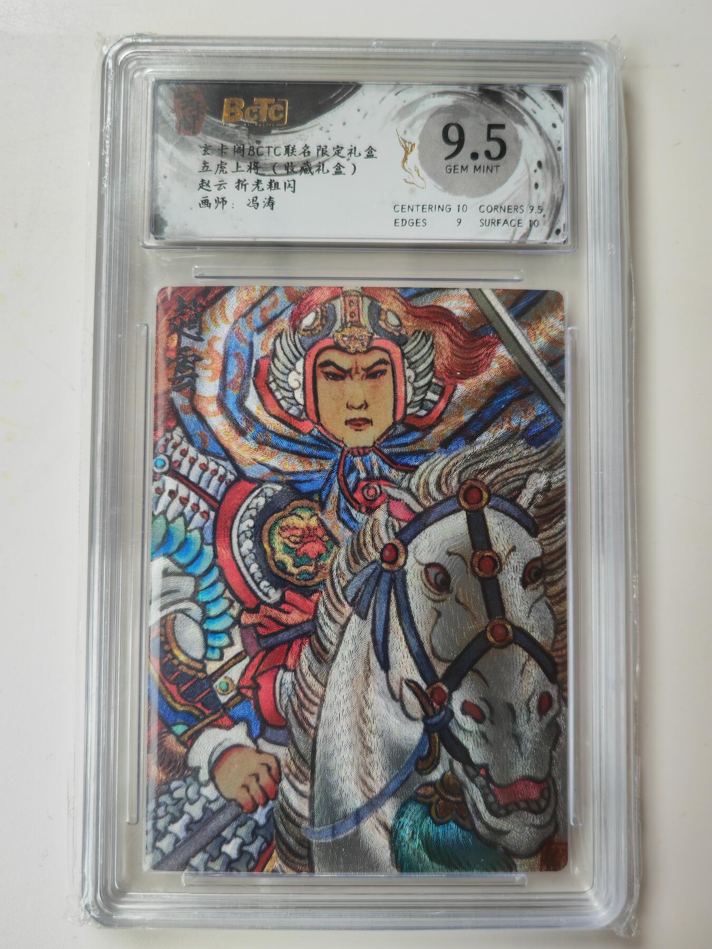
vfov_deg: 65.3
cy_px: 474
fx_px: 740
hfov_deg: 51.4
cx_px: 356
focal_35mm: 27
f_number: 1.8
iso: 64
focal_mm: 5.53
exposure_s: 1/100
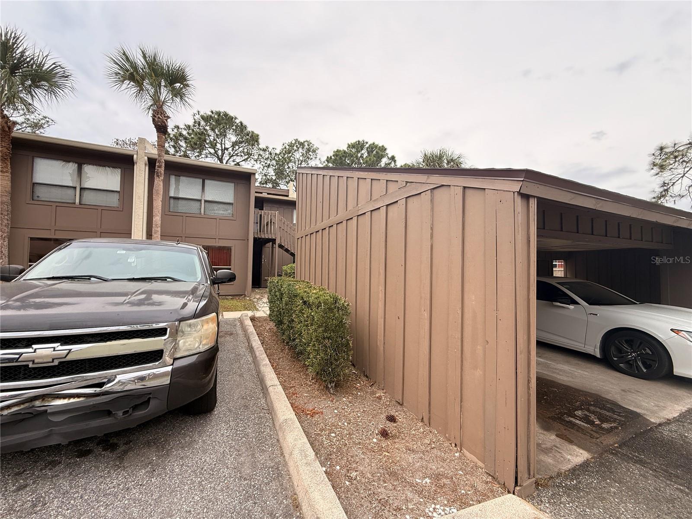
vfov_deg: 85.7
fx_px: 280
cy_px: 260
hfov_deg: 102.1
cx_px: 346
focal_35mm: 14
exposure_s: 1/888
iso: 64
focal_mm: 2.22
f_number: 2.2
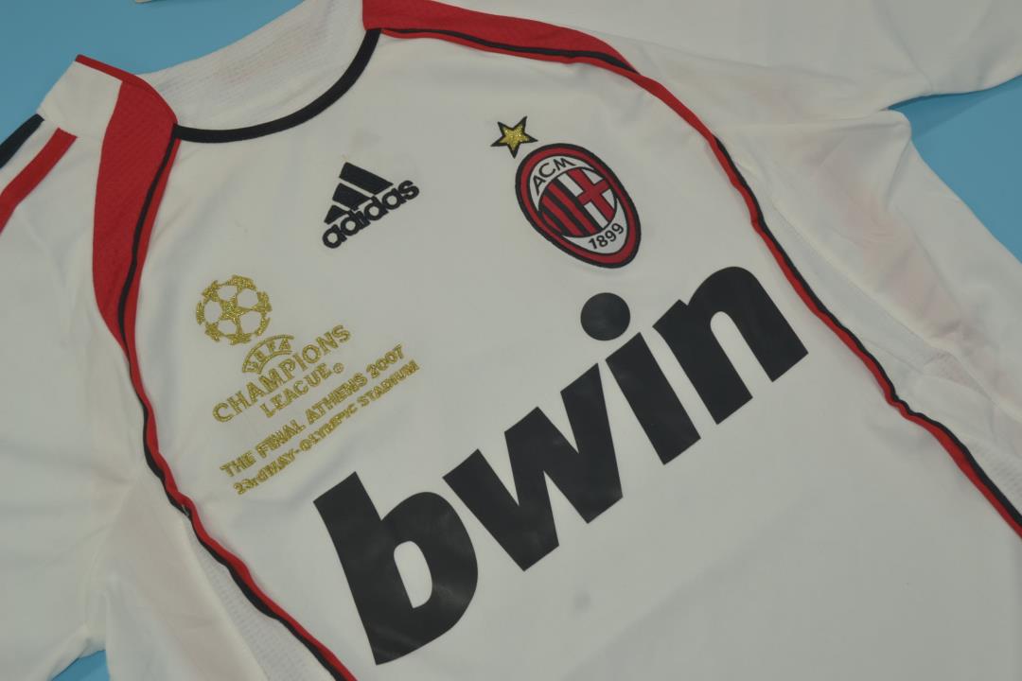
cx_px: 511
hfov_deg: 45.0
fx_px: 1235
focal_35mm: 44
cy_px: 340
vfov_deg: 30.8
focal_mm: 29
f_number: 7.1
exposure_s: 1/100
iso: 200
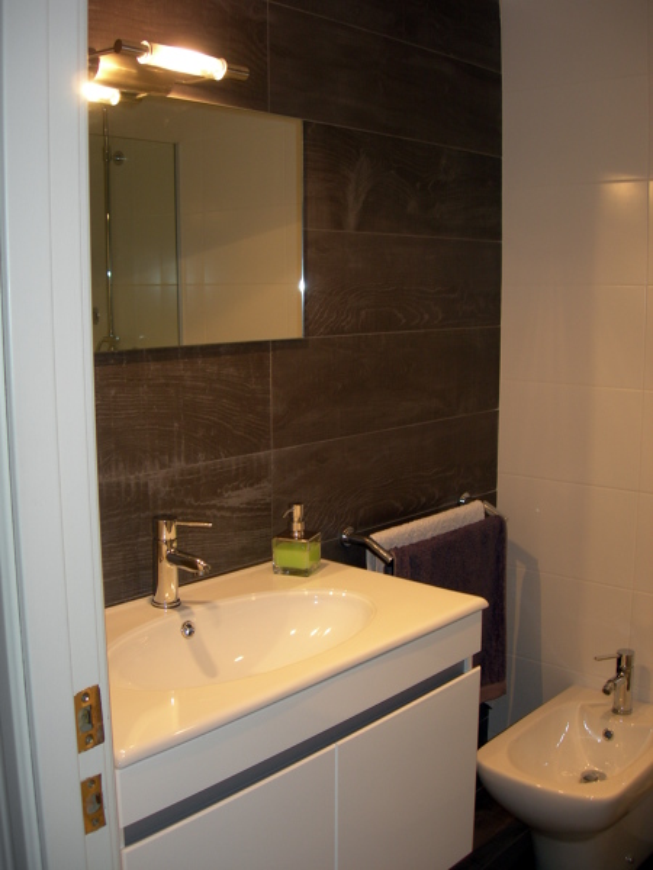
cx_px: 326
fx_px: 956
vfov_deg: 49.0
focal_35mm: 38
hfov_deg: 37.7
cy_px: 435
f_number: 2.8
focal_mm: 7.8
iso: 50
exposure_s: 1/30
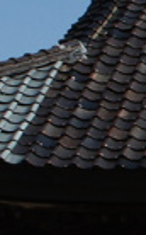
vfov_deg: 7.7
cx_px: 609
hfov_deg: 4.4
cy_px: 168
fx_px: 1742
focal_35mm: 273
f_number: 8
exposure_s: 1/800
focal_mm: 24
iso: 200
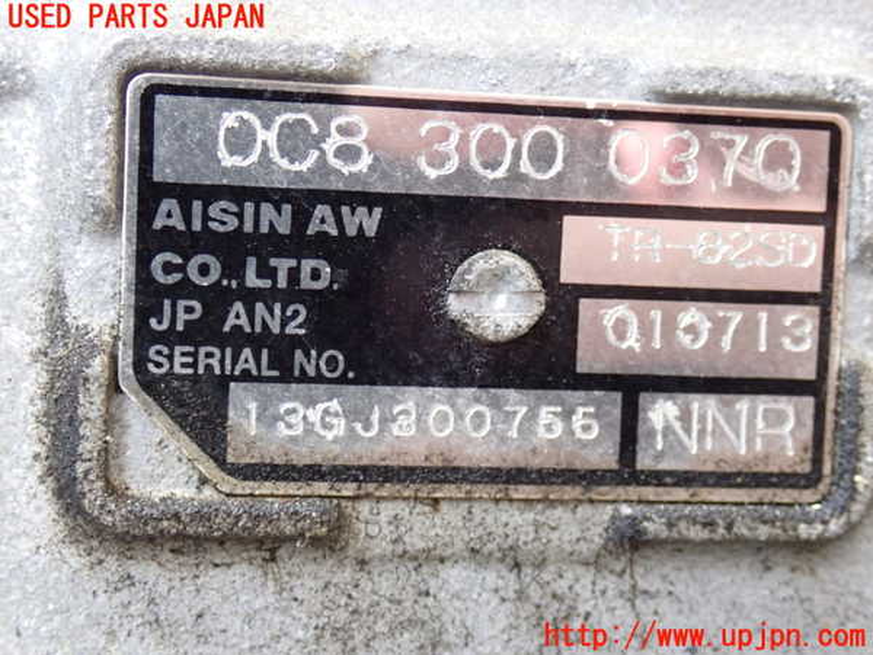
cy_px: 328
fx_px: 1463
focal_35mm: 58
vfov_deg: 25.2
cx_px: 436
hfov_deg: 33.2
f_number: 3.5
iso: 800
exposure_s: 1/60
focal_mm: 10.35
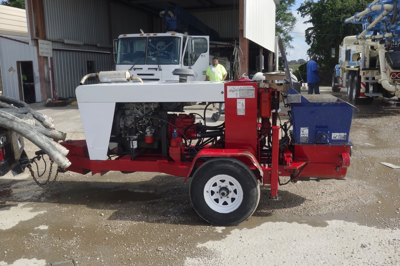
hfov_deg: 58.7
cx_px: 200
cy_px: 133
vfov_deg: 41.1
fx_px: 356
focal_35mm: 32
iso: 125
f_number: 11
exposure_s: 1/80
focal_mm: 12.03
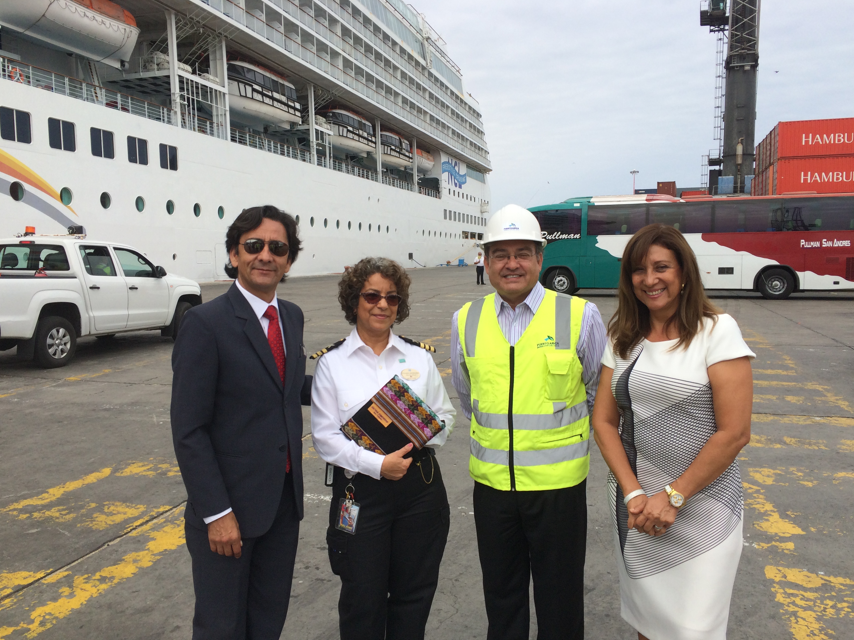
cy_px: 316
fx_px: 740
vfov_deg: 46.8
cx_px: 423
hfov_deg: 60.0
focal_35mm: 30
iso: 32
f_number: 2.2
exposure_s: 1/1866
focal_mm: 4.15
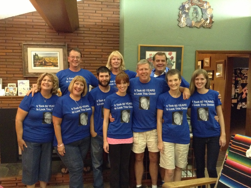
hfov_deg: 55.4
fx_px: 239
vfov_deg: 42.9
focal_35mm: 33
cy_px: 94
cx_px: 126
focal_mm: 3.3
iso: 500
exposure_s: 1/15
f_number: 2.4
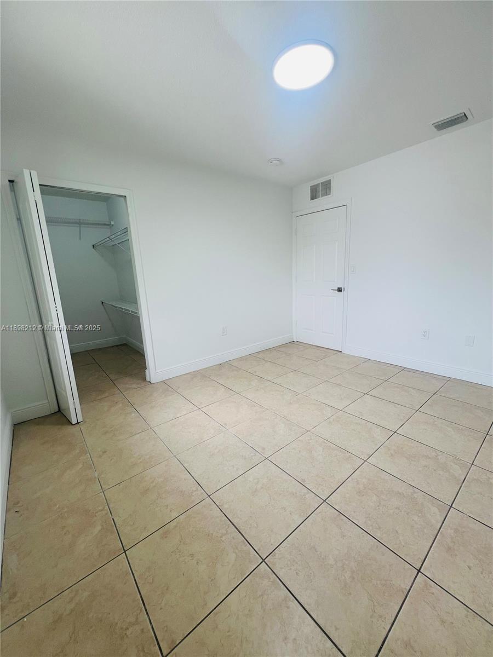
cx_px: 246
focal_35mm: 13
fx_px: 247
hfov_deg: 89.9
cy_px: 328
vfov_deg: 106.2
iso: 32
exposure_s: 1/99
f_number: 1.8
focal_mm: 1.57
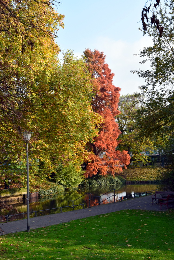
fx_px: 380
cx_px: 87
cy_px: 130
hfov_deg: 25.8
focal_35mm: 52
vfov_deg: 37.8
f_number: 10
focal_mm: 35
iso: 400
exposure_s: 1/250
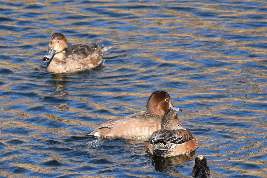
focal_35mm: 1337
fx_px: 9914
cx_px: 91
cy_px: 126
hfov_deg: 1.5
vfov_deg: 1.0
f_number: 6.3
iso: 800
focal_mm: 300
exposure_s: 1/2000
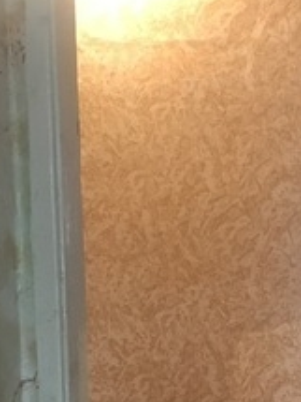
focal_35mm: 81
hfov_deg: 17.2
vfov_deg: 23.5
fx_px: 940
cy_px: 357
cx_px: 378
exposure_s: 1/25
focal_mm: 4.15
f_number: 2.2
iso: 250
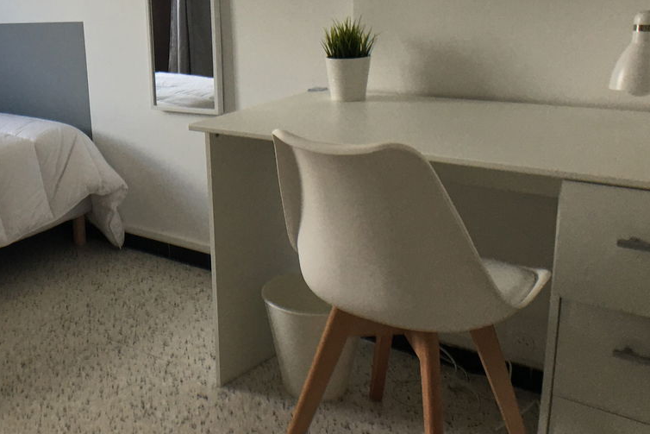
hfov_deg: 30.1
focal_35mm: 64
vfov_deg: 21.2
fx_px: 1156
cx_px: 64
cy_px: 192
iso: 25
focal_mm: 4.15
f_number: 2.2
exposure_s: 1/33
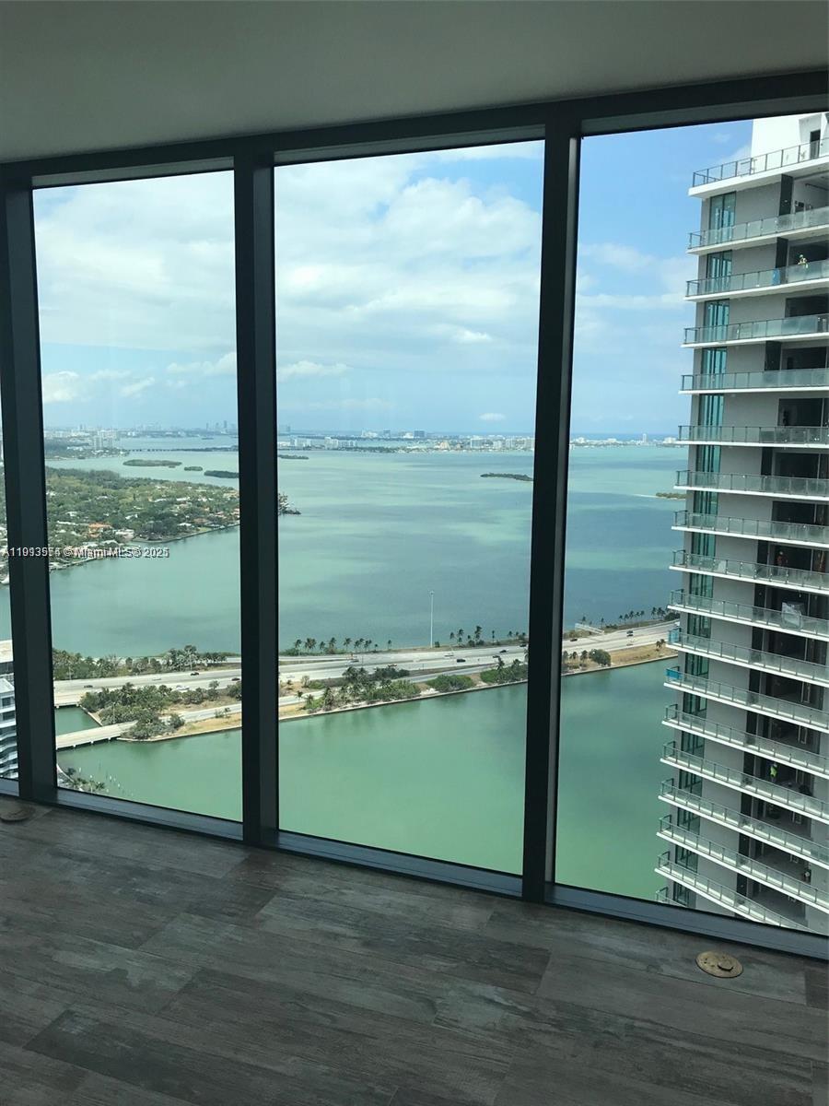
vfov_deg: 63.4
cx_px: 414
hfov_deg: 49.7
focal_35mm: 28
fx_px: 894
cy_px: 553
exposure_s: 1/2398
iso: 20
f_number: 1.8
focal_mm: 3.99
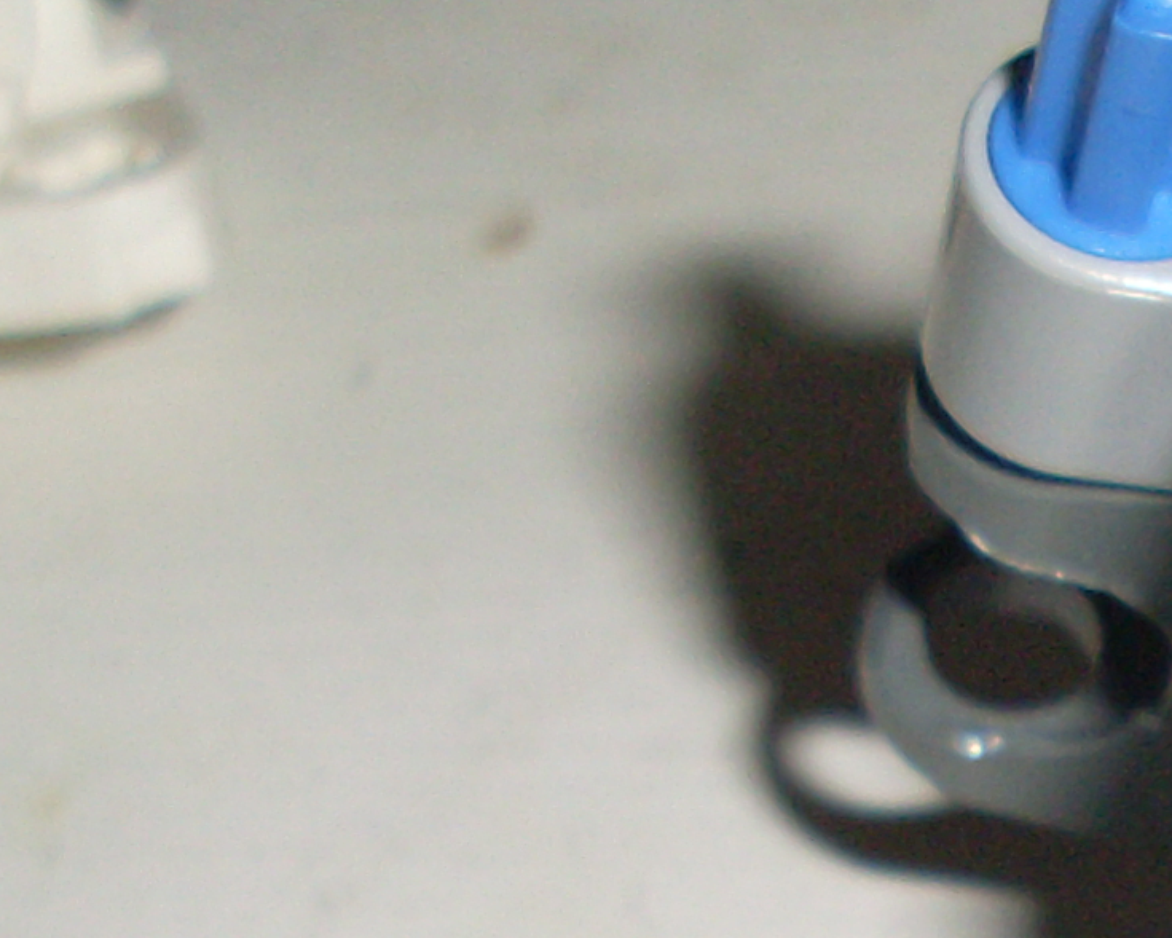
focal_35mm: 155
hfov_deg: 11.9
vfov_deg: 9.8
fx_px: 5376
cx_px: 1778
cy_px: 1147
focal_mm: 6.3
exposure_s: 1/45
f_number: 7.7
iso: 100
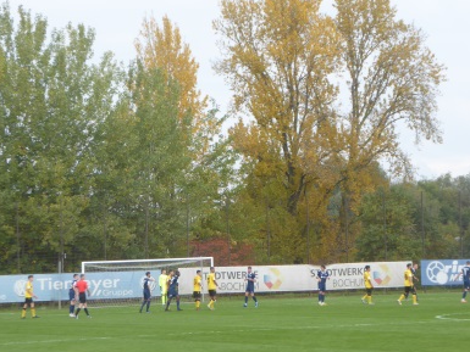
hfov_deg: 13.6
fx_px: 1969
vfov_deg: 10.2
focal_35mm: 145
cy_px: 175
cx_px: 205
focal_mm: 22.3
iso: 80
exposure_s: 1/100
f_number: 5.2
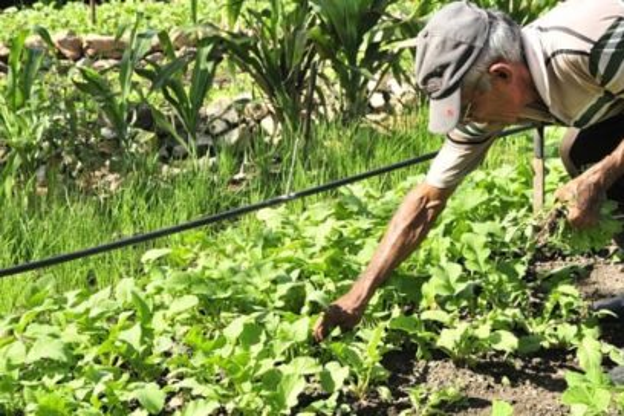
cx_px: 312
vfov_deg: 18.9
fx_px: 1248
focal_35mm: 72
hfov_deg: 28.1
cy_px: 208
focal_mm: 48
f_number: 8
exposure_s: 1/500
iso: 400
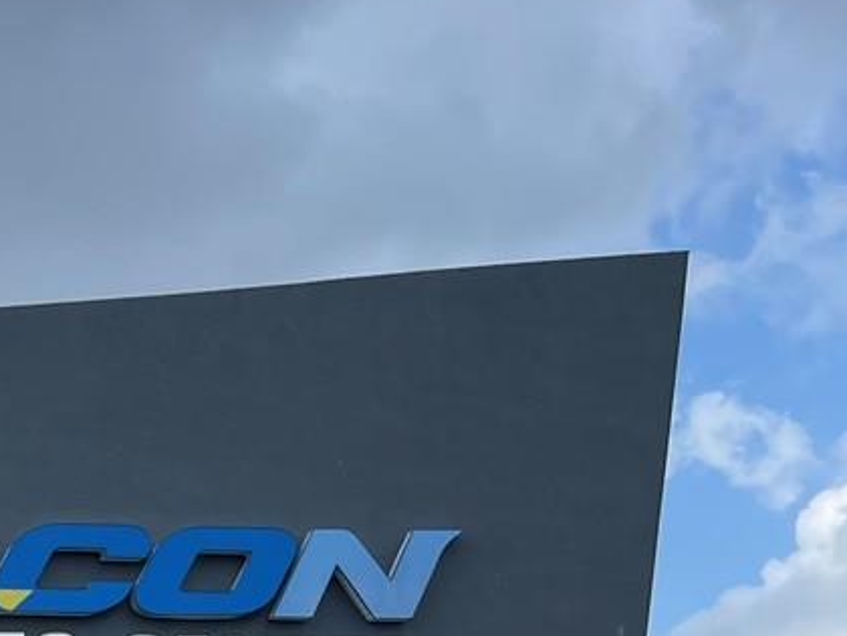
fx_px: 2422
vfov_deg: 14.2
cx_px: -716
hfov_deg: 16.4
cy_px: 896
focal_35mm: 99
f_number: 1.6
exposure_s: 1/4348
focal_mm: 5.1
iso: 32
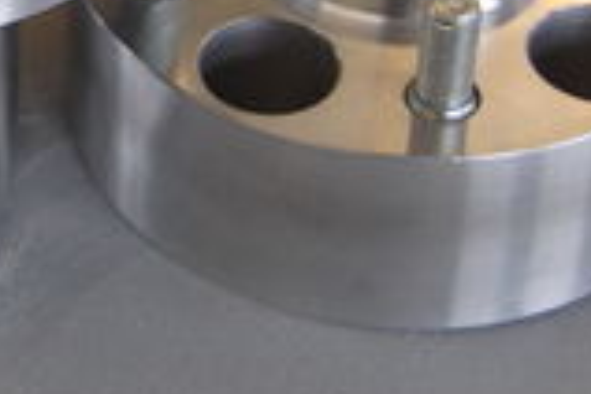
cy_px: -41
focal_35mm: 139
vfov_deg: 9.8
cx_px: -219
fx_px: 2282
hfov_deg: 14.1
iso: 720
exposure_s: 1/125
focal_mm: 23
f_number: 3.8
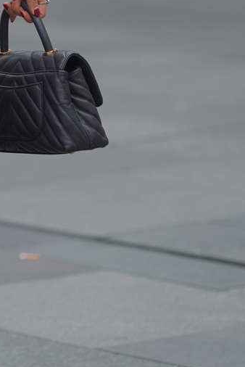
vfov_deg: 4.3
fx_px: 4893
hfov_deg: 2.9
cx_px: -152
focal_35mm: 480
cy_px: -122
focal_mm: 135
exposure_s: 1/2500
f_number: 2.2
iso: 400
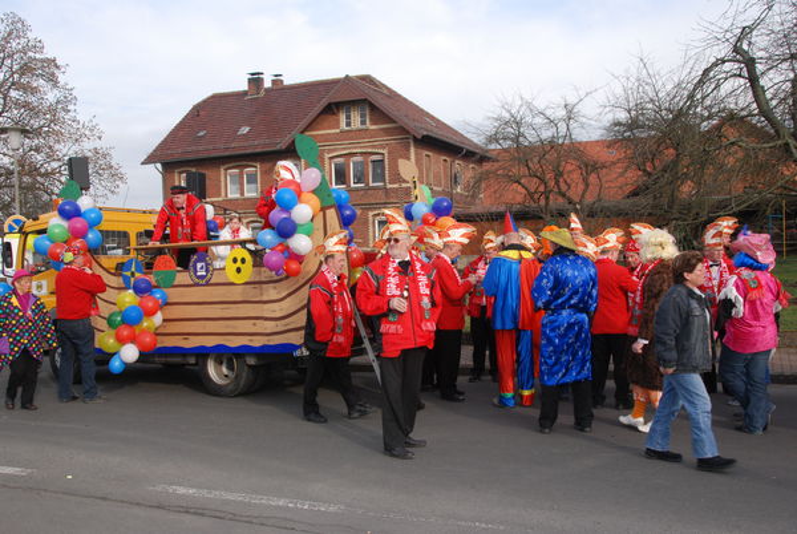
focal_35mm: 36
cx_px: 398
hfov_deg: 53.1
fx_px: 798
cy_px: 267
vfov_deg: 37.0
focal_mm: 24
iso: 400
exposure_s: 1/200
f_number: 11
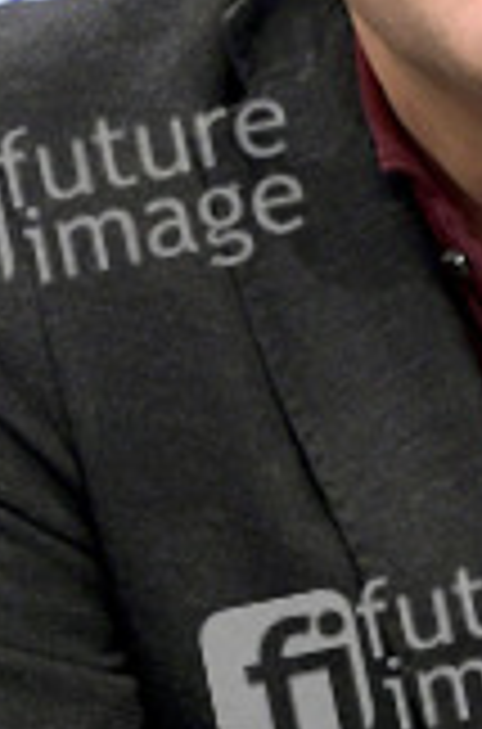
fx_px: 2102
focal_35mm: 104
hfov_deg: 12.8
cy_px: -18
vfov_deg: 19.1
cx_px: 563
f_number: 6.3
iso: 1600
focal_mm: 42
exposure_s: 1/200
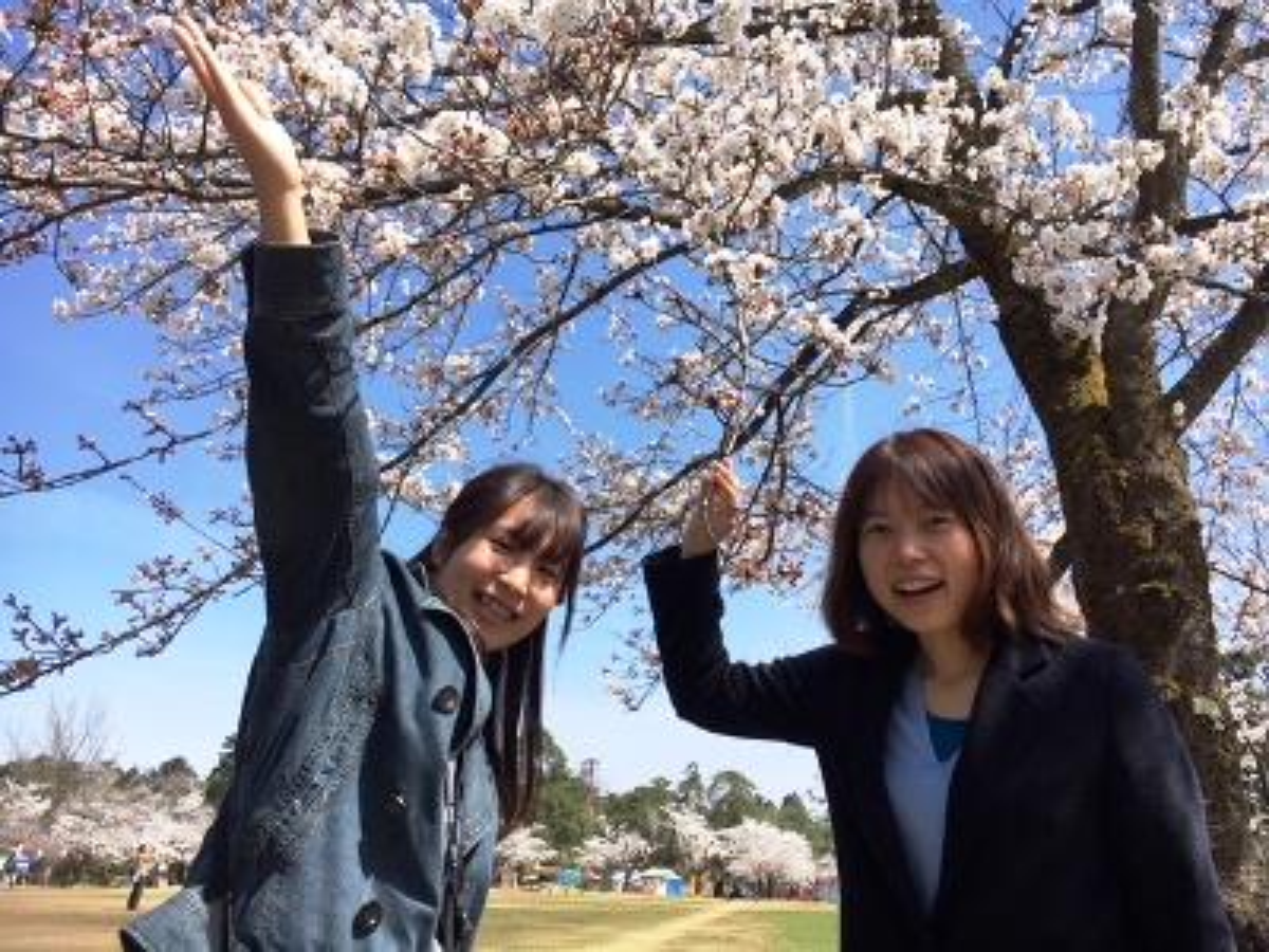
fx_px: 1063
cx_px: 634
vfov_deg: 48.2
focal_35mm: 29
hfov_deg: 61.7
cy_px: 476
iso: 25
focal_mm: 4.15
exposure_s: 1/1012
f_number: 2.2
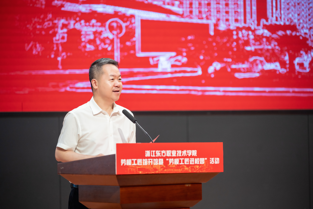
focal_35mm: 150
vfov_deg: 9.1
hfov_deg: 13.7
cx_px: 156
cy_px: 104
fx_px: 1304
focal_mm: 150
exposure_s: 1/200
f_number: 2.8
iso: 250
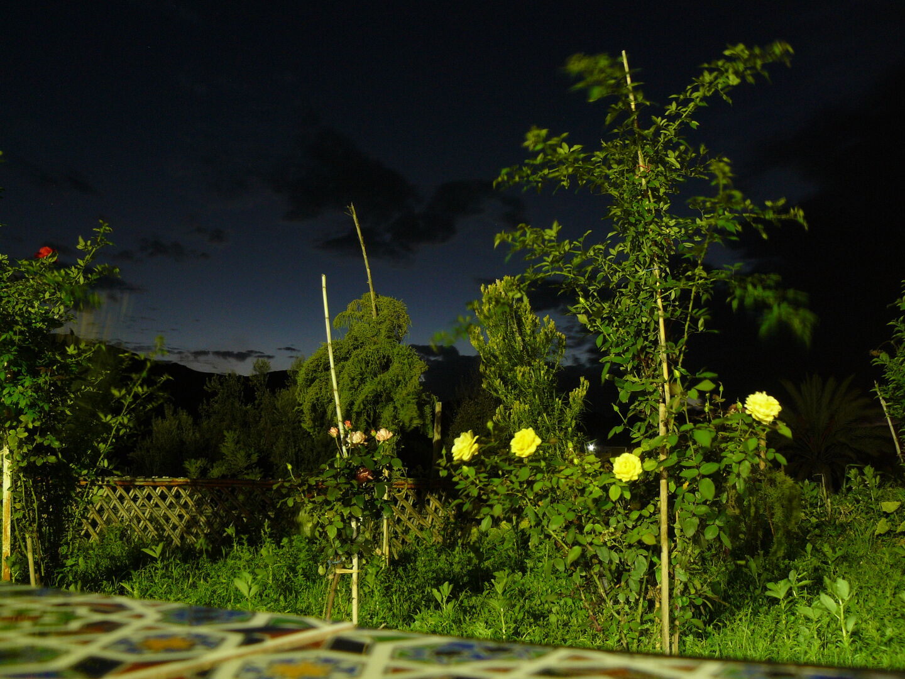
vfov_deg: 39.7
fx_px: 941
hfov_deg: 51.4
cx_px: 452
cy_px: 340
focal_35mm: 36
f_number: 4
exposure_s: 13
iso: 100
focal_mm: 6
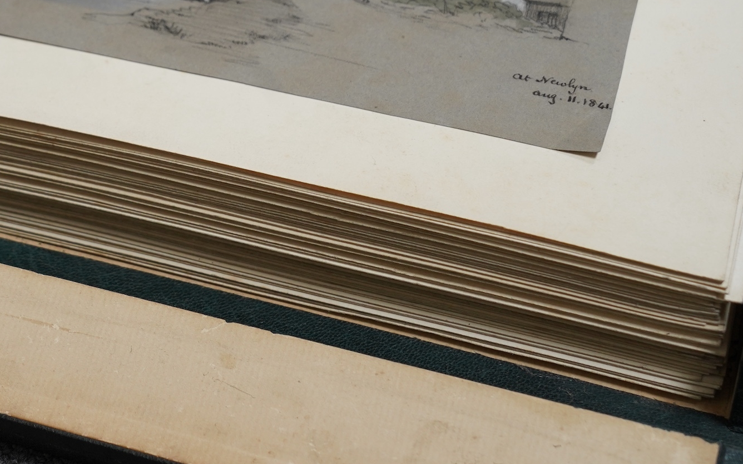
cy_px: -34
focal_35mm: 90
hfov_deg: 22.5
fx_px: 1822
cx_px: 83
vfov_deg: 14.2
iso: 800
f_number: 6.3
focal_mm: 43
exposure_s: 1/160
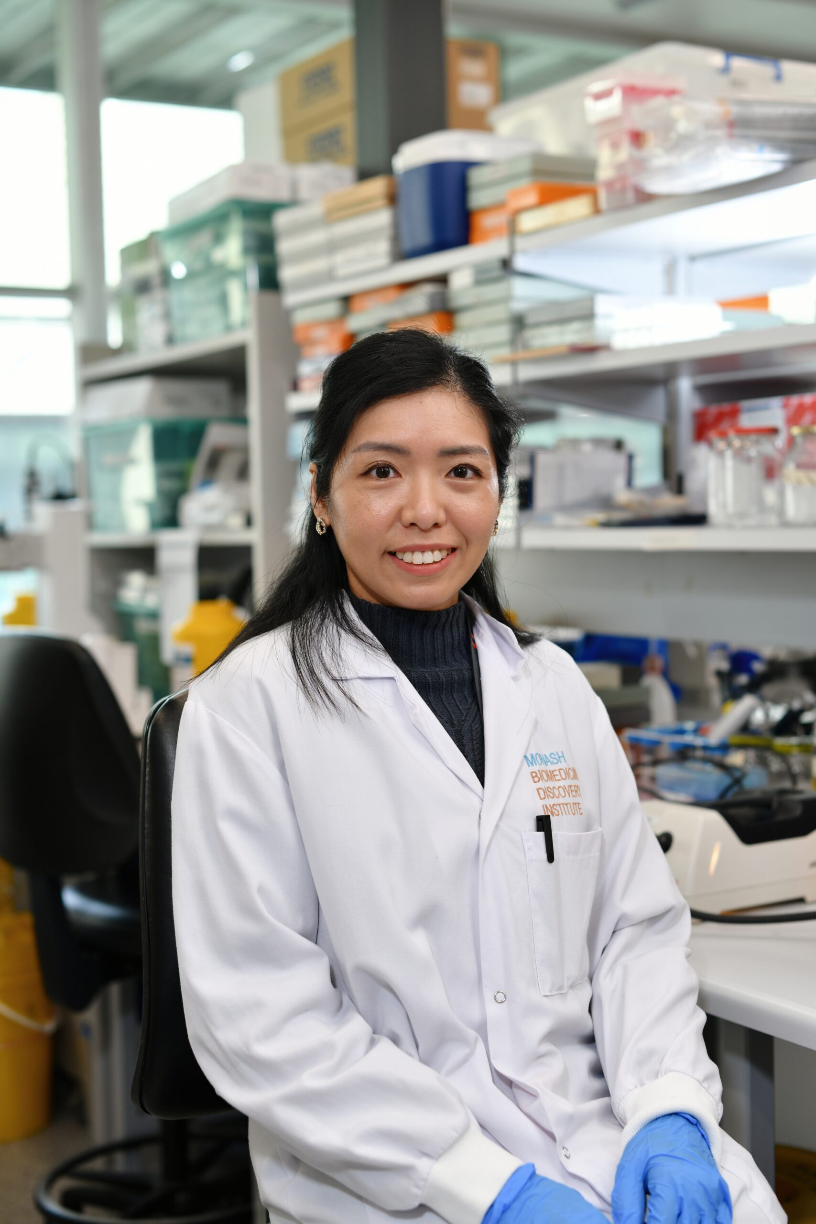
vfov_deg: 39.6
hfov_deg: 27.0
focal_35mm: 50
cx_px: 408
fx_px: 1700
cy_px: 612
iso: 250
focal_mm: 50
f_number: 3.2
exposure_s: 1/250
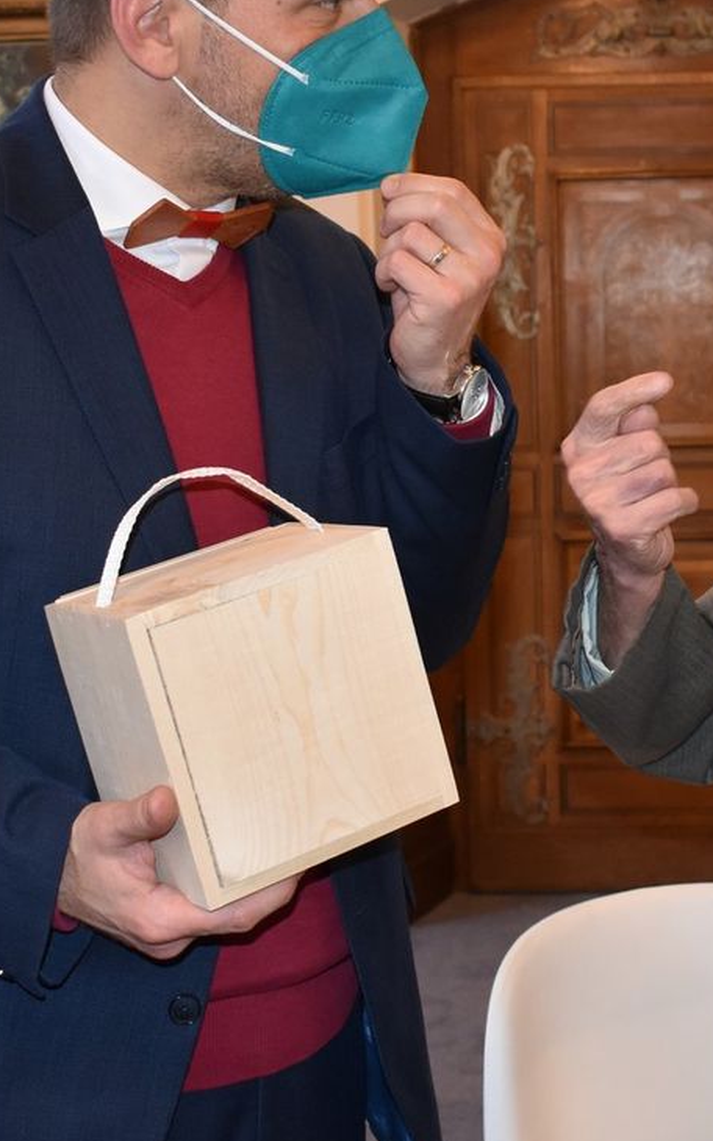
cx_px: 555
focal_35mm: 67
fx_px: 2084
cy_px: 472
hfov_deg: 19.2
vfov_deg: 30.6
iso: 900
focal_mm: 20
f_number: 3.5
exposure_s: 1/60
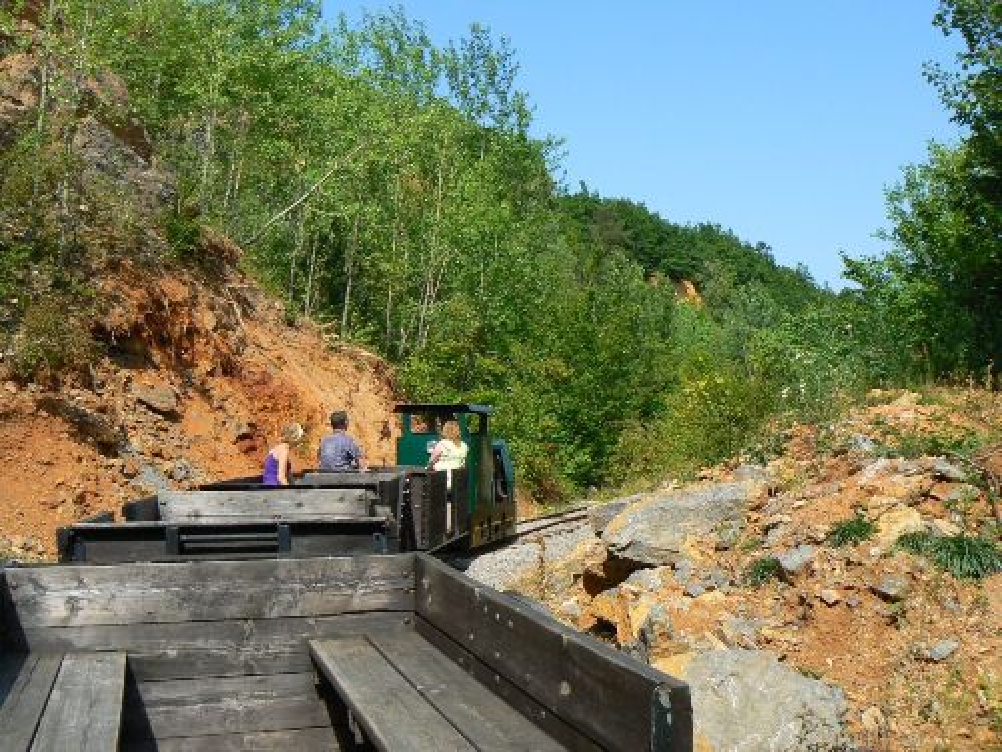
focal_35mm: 36
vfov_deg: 39.7
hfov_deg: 51.4
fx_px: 1042
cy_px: 376
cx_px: 501
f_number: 5.6
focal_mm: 6
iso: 80
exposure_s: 1/500
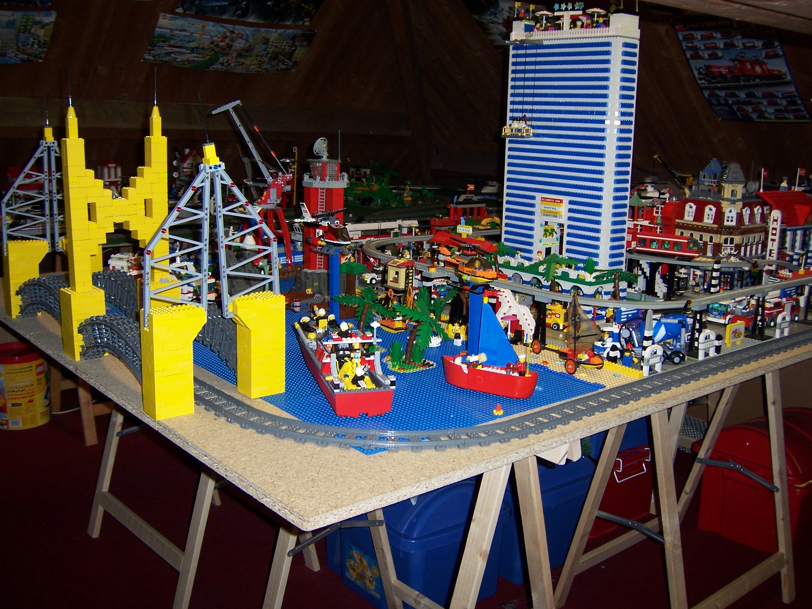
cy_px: 304
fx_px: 844
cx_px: 406
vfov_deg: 39.7
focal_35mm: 36
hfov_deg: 51.4
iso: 80
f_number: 2.8
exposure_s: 1/60
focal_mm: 6.2
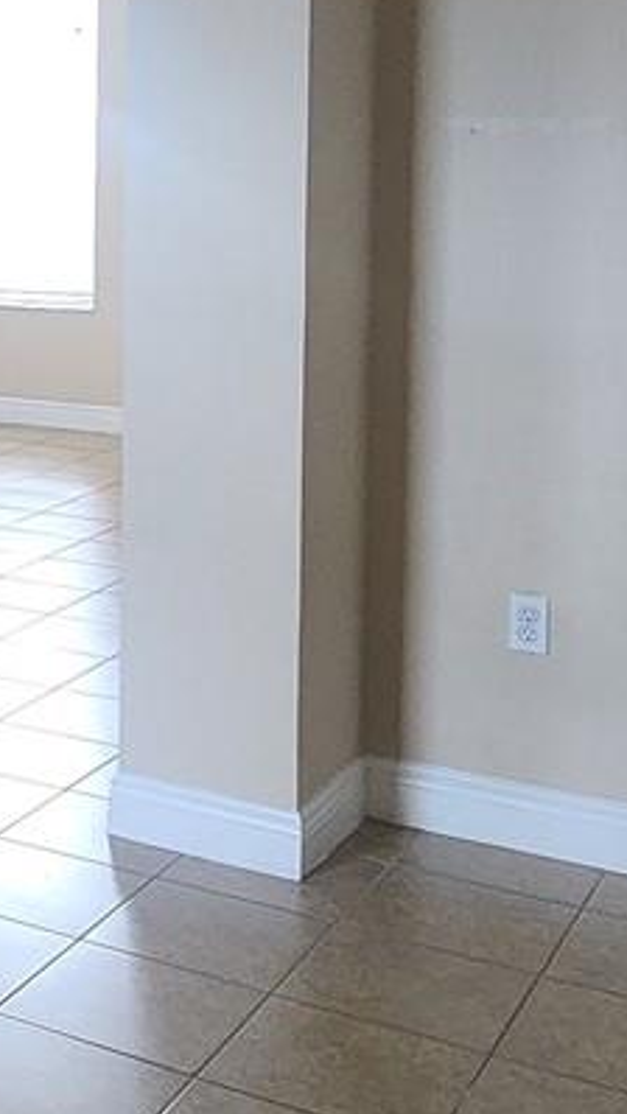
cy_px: 252
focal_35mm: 57
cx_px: -358
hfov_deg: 18.3
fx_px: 1684
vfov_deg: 35.6
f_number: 2.2
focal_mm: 2.2
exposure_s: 1/60
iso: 250
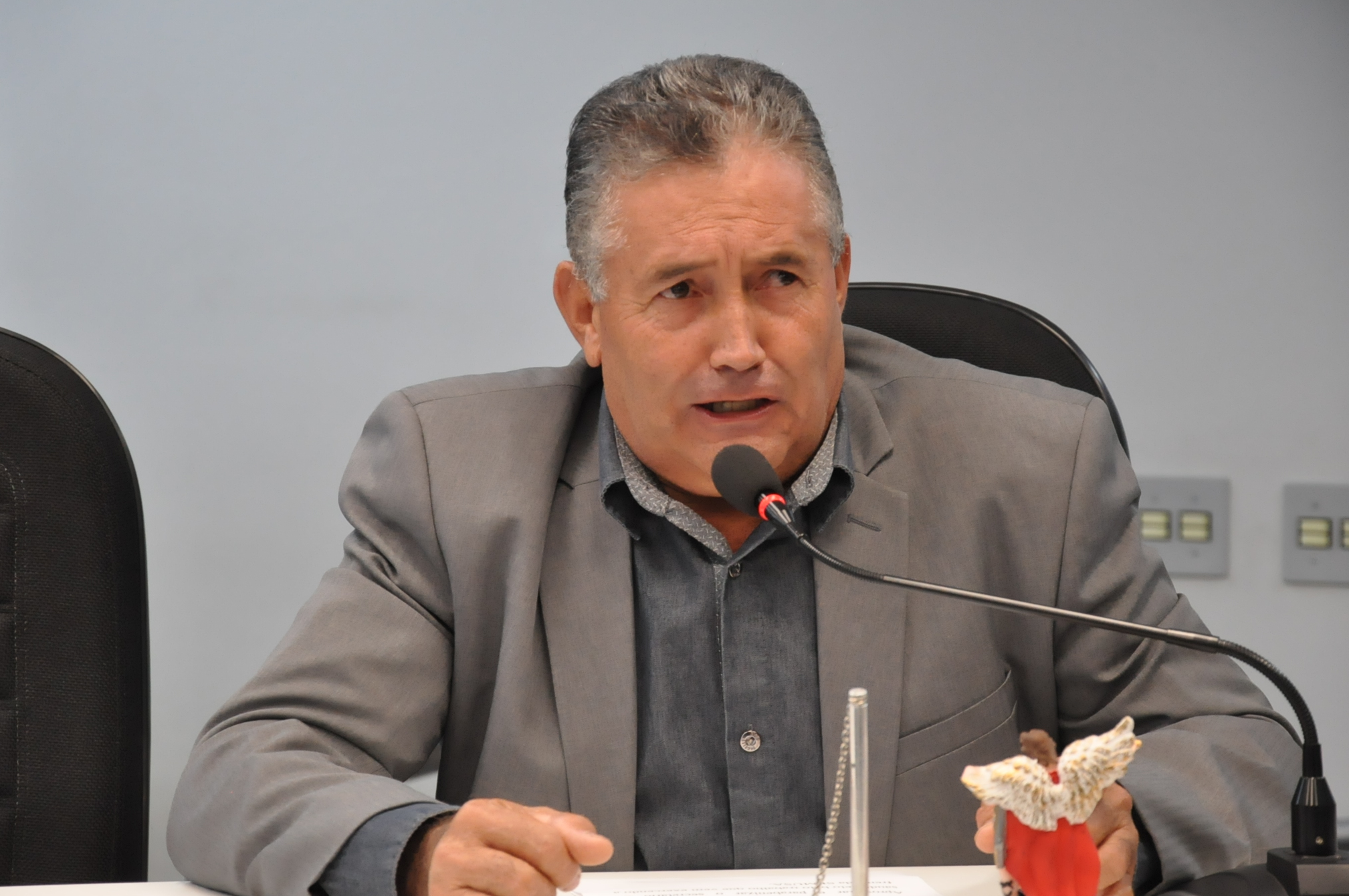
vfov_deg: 10.1
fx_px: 5073
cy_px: 461
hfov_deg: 15.1
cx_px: 641
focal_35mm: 136
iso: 2000
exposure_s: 1/100
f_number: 5.6
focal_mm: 85
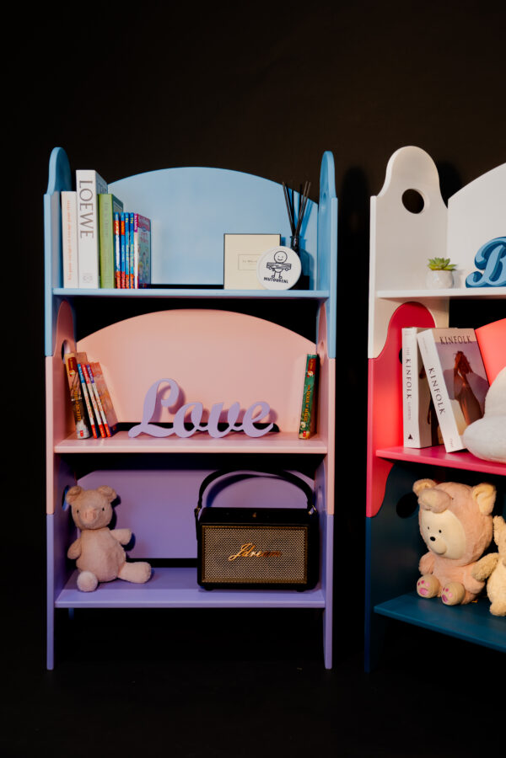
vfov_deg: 50.7
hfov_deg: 35.1
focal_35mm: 38
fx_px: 801
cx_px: 253
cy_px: 379
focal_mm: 38
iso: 800
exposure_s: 1/125
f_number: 4
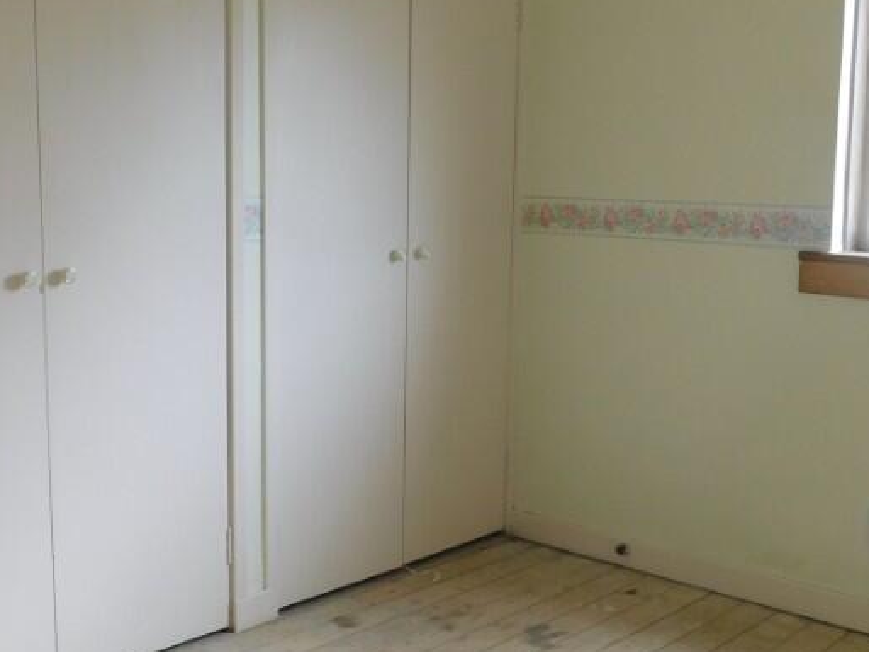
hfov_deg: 41.2
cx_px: 474
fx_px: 1155
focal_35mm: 46
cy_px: 362
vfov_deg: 31.5
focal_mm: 4
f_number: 3
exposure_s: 1/80
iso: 125
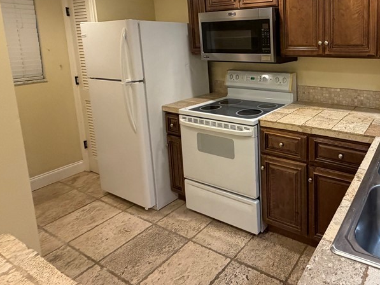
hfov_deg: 64.9
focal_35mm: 24
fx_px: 264
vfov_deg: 54.3
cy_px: 73
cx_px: 307
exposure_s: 1/120
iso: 320
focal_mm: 2.22
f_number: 2.2
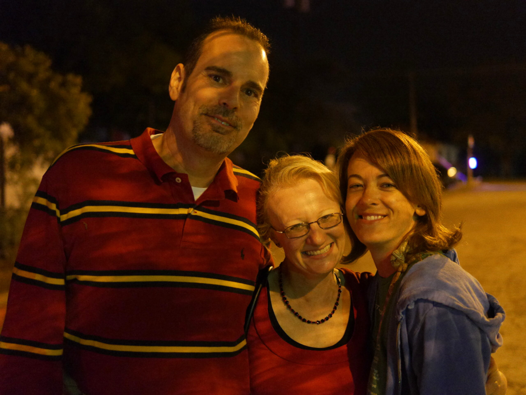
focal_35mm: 50
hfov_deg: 38.2
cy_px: 198
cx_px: 263
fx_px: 760
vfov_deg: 29.1
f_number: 1.4
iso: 3200
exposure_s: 1/60
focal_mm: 25
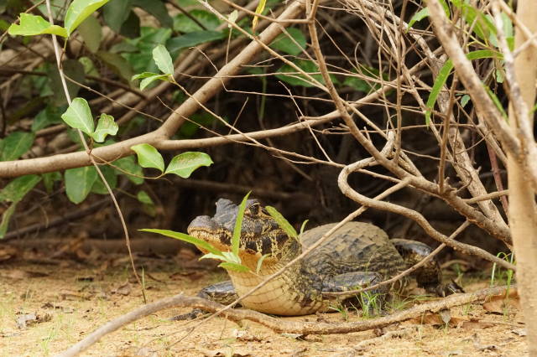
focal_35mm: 270
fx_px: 4025
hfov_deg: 7.6
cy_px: 178
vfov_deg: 5.1
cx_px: 268
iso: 5000
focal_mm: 270
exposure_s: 1/350
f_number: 5.6
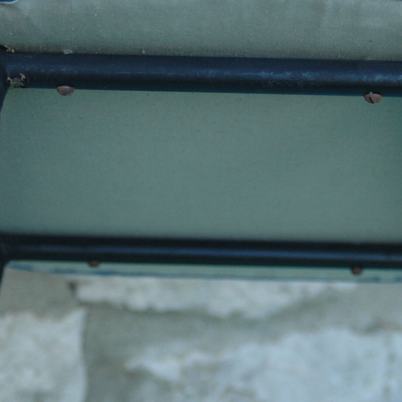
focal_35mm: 105
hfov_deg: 16.6
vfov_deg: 16.6
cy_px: 143
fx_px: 1380
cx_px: 213
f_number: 4
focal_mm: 40
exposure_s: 1/250
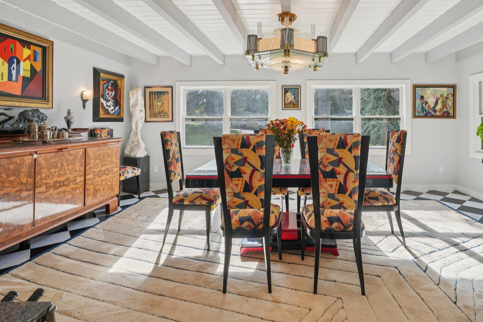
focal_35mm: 20
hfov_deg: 83.2
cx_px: 283
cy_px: 124
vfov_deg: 61.2
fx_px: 268
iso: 125
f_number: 8
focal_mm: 16
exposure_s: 1/30
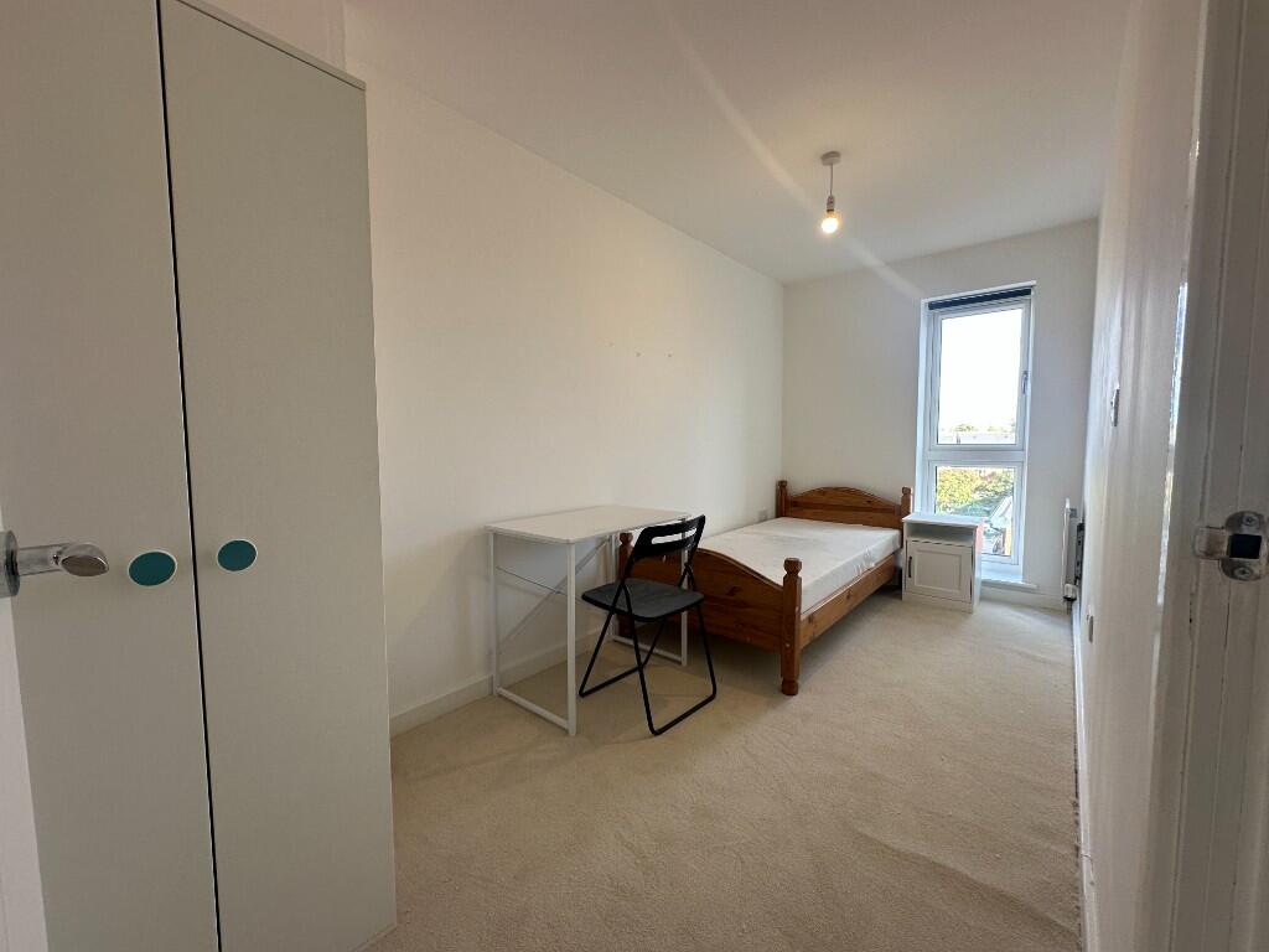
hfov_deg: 102.1
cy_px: 476
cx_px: 634
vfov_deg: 85.7
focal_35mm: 14
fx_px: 513
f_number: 2.2
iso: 80
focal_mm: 2.22
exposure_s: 1/100
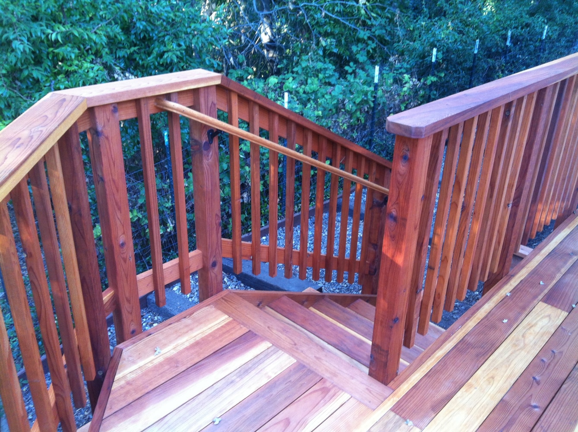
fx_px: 584
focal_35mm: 35
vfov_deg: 40.6
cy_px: 216
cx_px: 289
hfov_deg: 52.7
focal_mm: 3.85
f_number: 2.8
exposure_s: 1/20
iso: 80
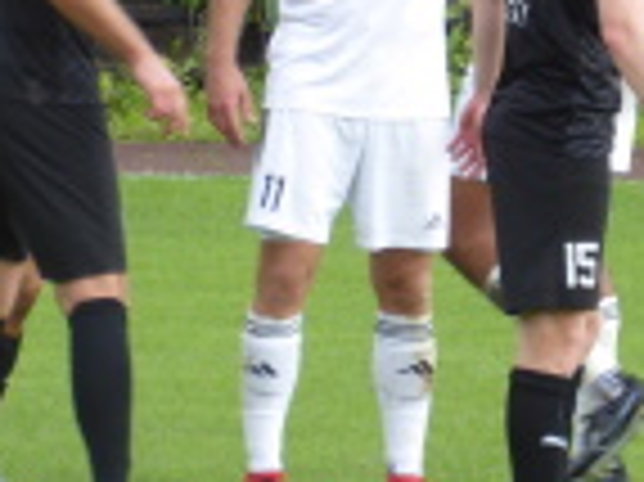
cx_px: 698
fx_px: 31452
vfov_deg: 0.9
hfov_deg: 1.2
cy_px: 72
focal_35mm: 1692
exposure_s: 1/100
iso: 160
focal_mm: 96.2
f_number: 6.1
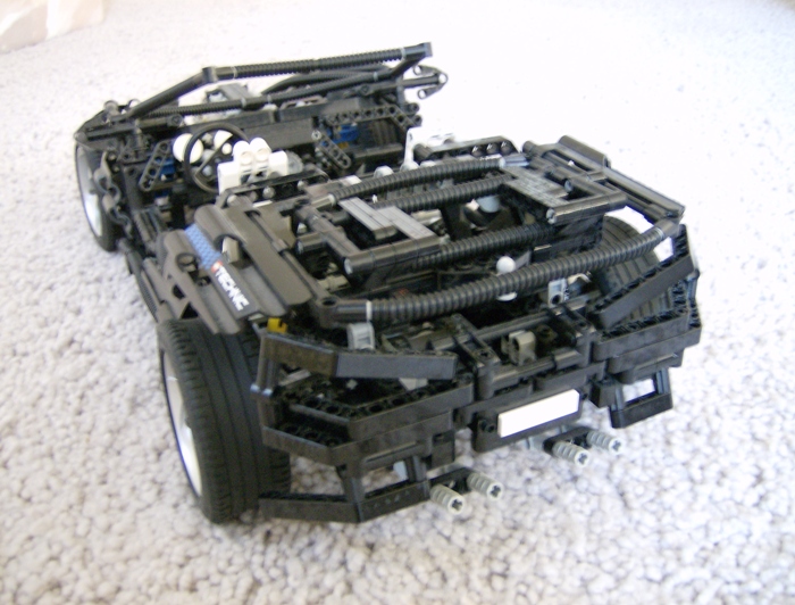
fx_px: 831
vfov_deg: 40.0
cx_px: 398
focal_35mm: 36
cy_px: 302
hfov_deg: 51.1
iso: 200
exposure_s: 1/6.55
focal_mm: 6
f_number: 2.8
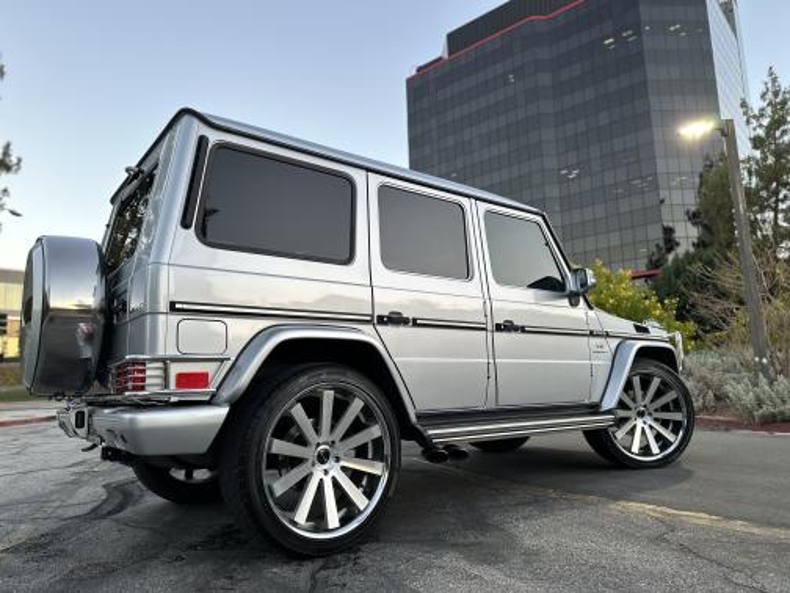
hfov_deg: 71.6
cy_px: 296
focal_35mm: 24
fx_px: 548
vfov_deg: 56.8
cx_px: 395
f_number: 1.78
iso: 64
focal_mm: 6.86
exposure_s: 1/147
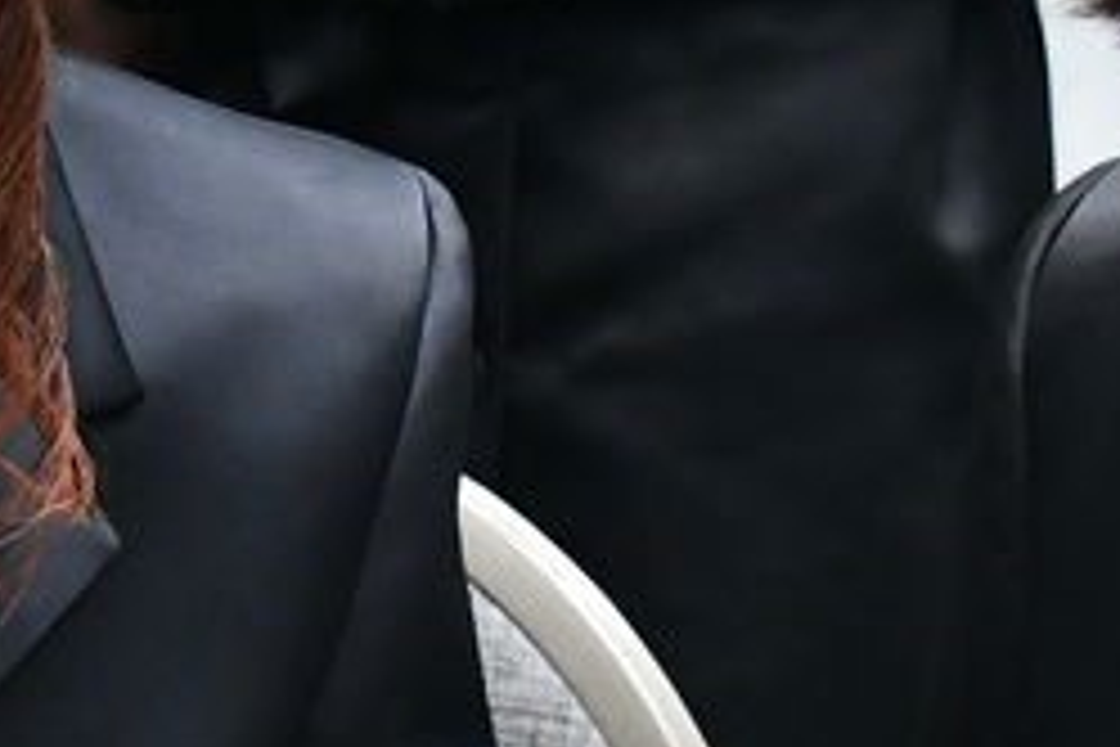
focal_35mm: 236
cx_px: -270
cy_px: 61
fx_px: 7342
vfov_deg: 5.8
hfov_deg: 8.6
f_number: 5.6
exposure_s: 1/100
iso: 2000
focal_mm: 42
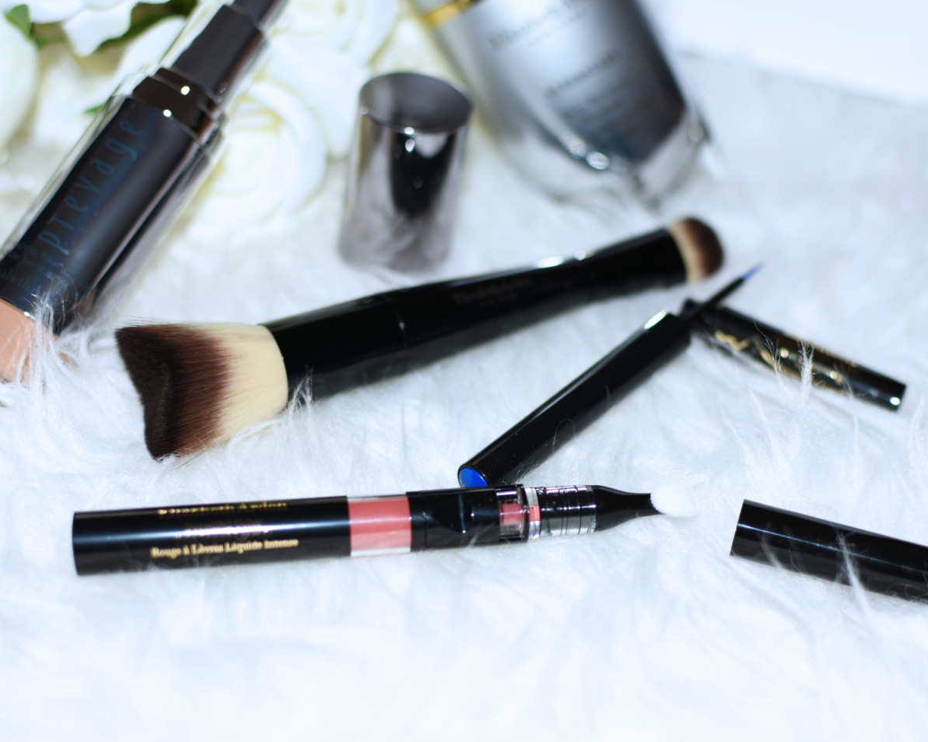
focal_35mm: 60
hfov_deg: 31.6
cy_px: 371
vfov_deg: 25.6
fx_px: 1636
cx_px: 517
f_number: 2.8
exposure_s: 1/60
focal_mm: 35
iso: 100
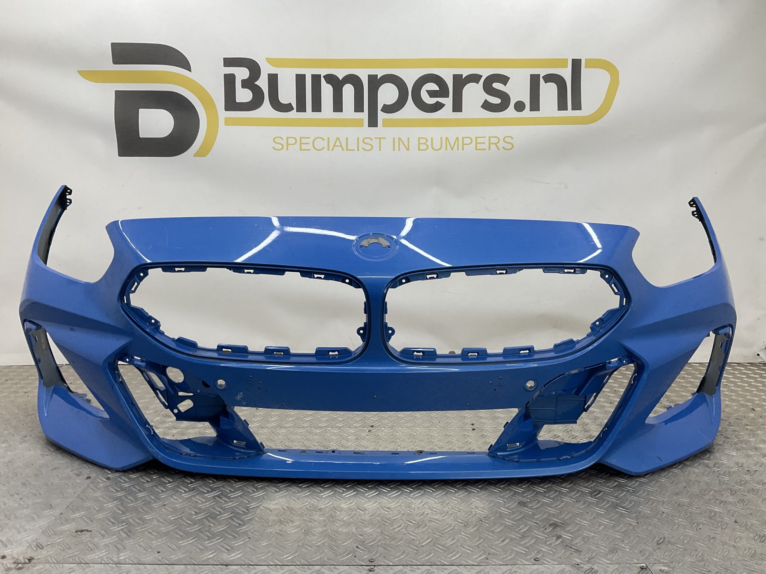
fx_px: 642
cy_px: 287
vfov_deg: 48.2
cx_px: 383
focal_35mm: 29
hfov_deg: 61.7
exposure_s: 1/100
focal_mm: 3
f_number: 1.8
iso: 20
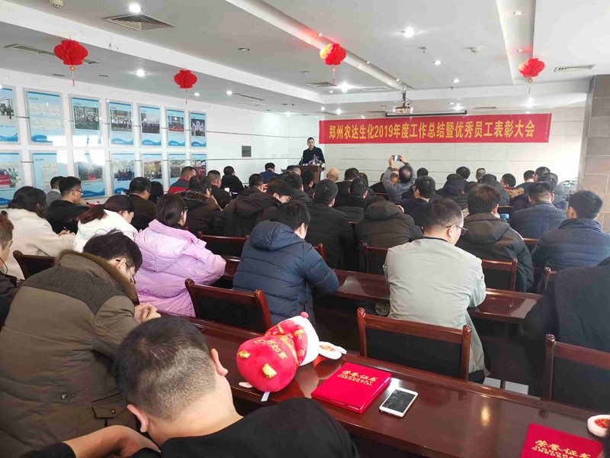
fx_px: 458
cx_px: 305
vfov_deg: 53.1
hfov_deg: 67.3
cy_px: 229
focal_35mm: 26
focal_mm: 4.75
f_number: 1.8
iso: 800
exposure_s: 1/33.3
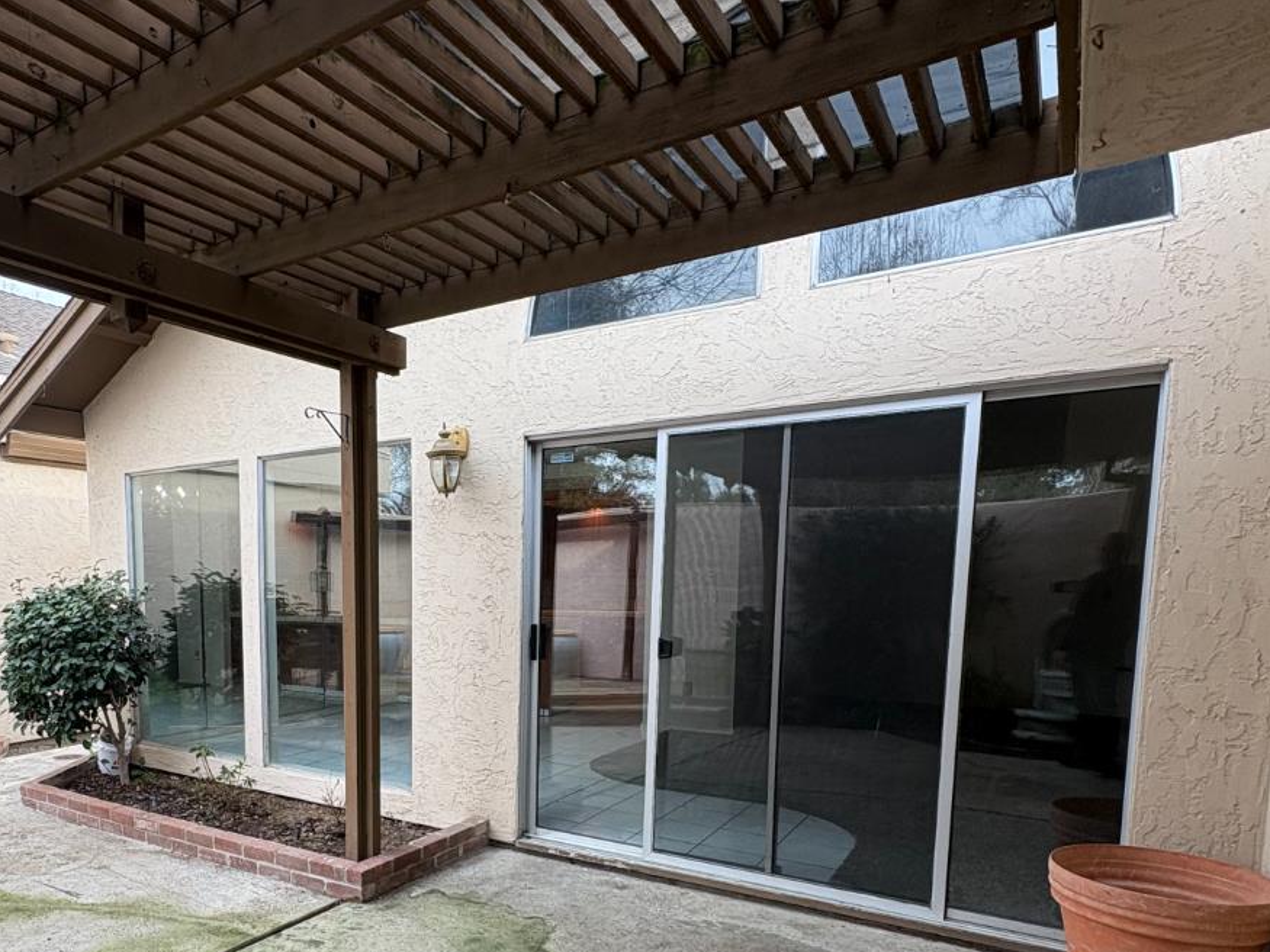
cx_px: 412
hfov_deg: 69.3
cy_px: 676
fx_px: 880
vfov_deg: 54.9
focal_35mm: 24
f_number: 2.2
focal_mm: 2.22
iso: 40
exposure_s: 1/130
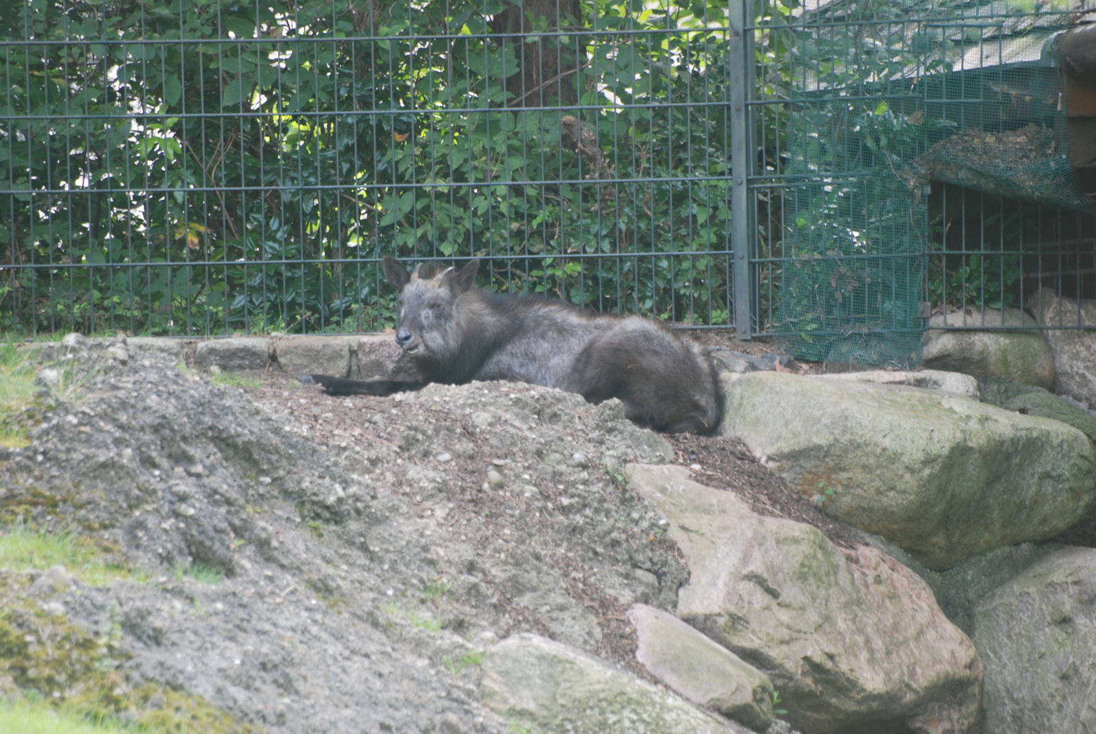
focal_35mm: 450
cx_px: 548
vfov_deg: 3.1
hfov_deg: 4.6
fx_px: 13716
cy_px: 367
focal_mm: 300
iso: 400
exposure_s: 1/60
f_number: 5.6
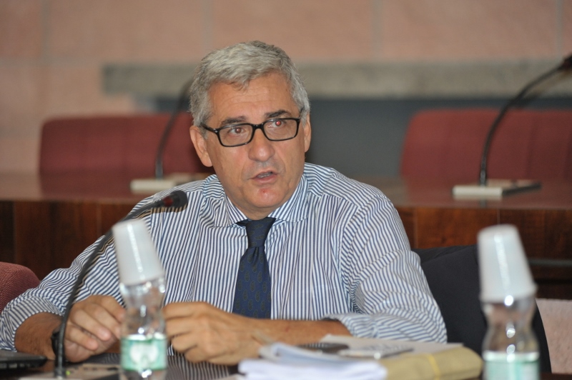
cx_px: 286
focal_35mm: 170
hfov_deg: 12.1
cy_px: 190
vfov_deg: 8.1
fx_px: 2699
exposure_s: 1/100
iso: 2000
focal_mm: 170
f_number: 2.8
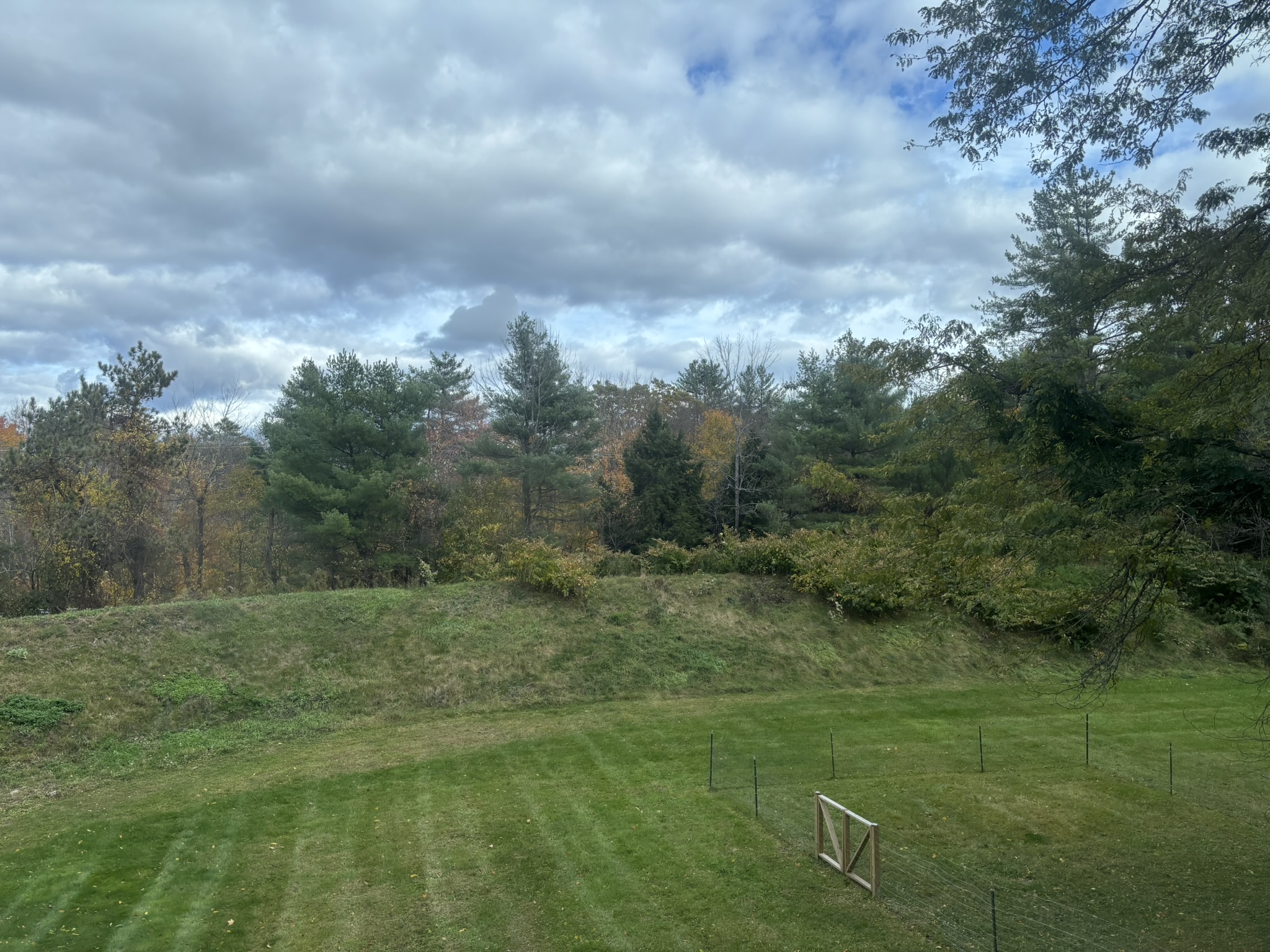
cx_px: 635
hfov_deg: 67.3
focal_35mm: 26
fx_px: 954
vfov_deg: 53.1
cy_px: 476
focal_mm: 5.96
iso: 50
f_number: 1.6
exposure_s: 1/1522
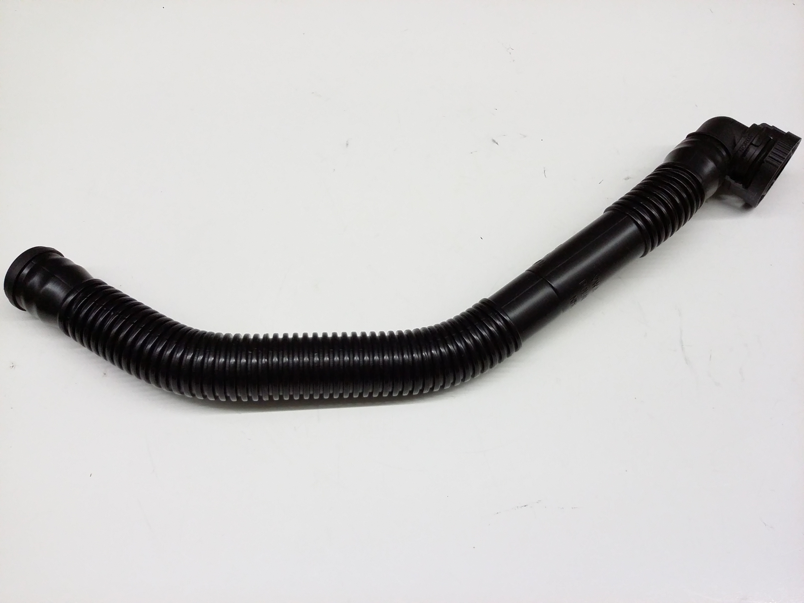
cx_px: 402
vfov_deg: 44.2
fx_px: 743
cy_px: 302
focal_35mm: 32
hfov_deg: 56.8
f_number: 2.4
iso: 160
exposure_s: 1/20
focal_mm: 3.4
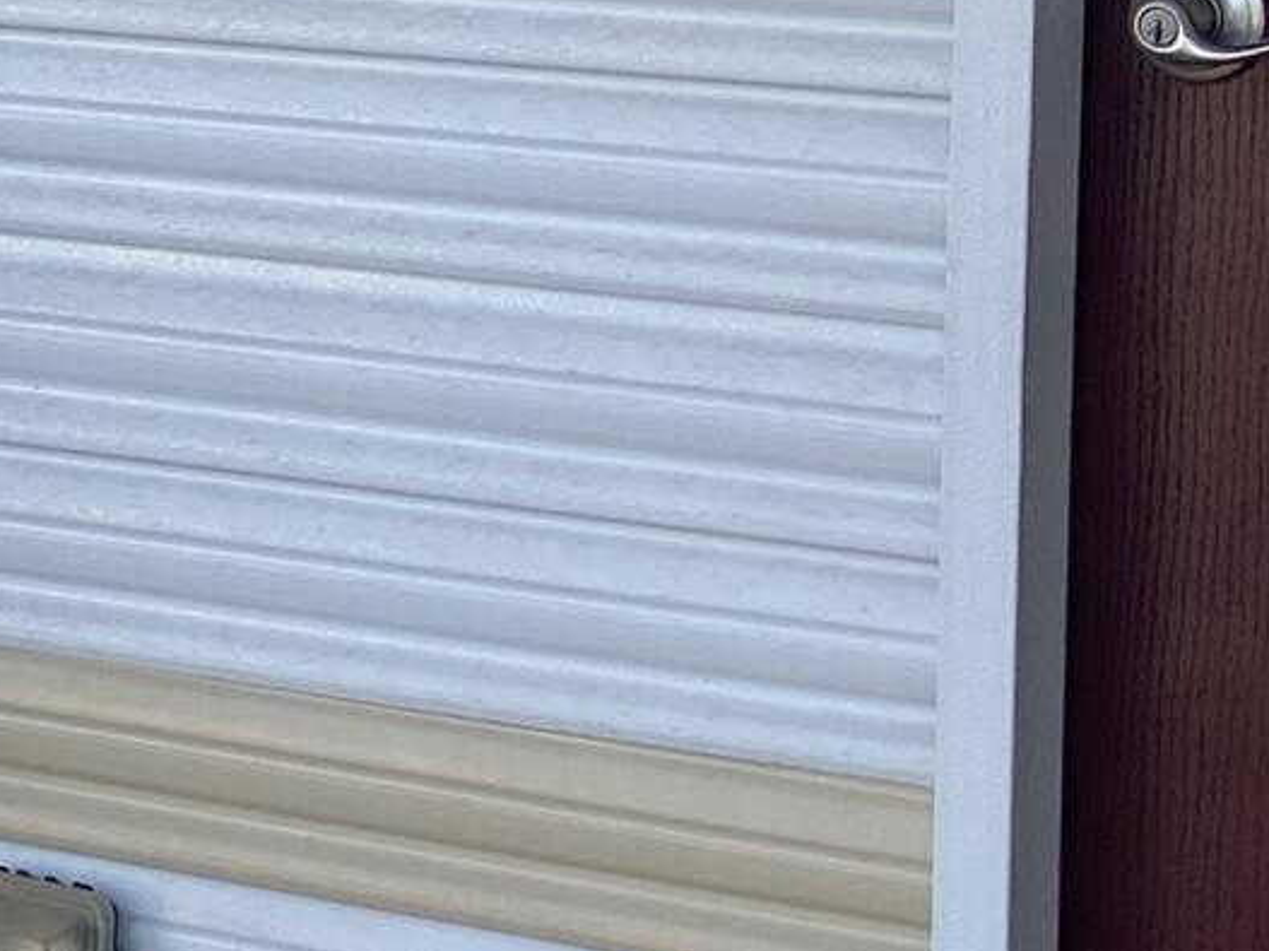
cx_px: -549
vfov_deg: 9.9
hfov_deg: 12.7
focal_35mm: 148
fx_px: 5424
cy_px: -99
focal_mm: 4.25
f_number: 1.8
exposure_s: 1/560
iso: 32
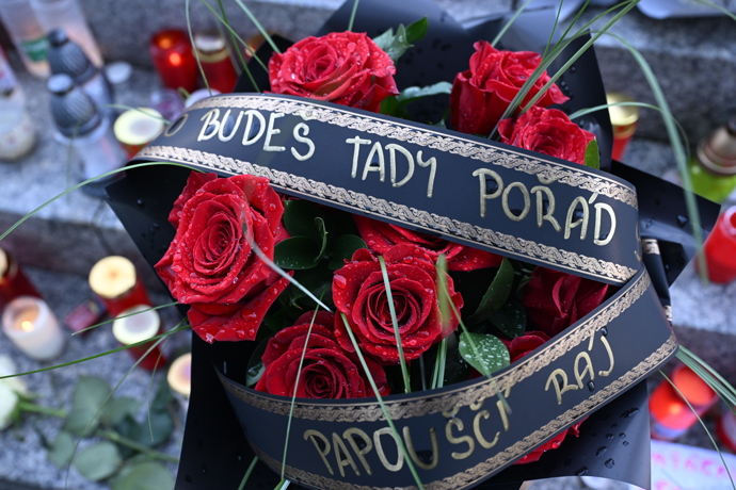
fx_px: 715
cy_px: 245
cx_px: 368
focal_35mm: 35
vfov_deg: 37.9
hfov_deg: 54.4
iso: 1250
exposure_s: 1/400
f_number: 5
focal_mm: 35
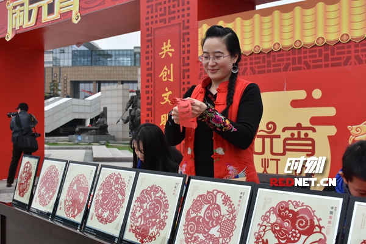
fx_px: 412
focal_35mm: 40
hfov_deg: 47.9
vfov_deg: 33.0
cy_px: 122
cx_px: 183
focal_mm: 27
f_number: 8
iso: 800
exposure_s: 1/400
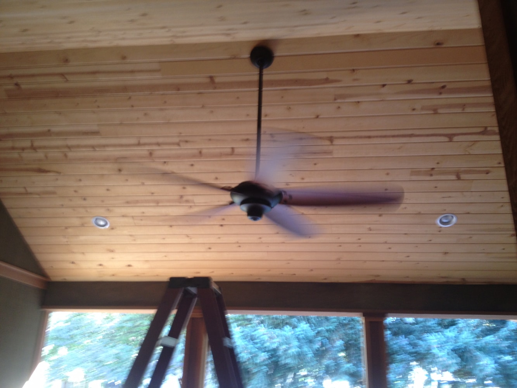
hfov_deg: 52.6
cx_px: 258
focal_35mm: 35
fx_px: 523
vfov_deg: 40.7
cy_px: 194
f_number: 2.4
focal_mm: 4.28
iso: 50
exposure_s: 1/20
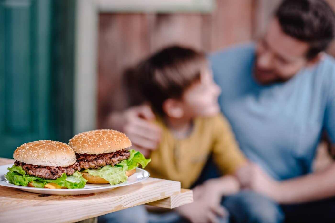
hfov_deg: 19.5
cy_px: 112
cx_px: 168
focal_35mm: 105
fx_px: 977
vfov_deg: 13.0
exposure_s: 1/250
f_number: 5
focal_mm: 105
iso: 64
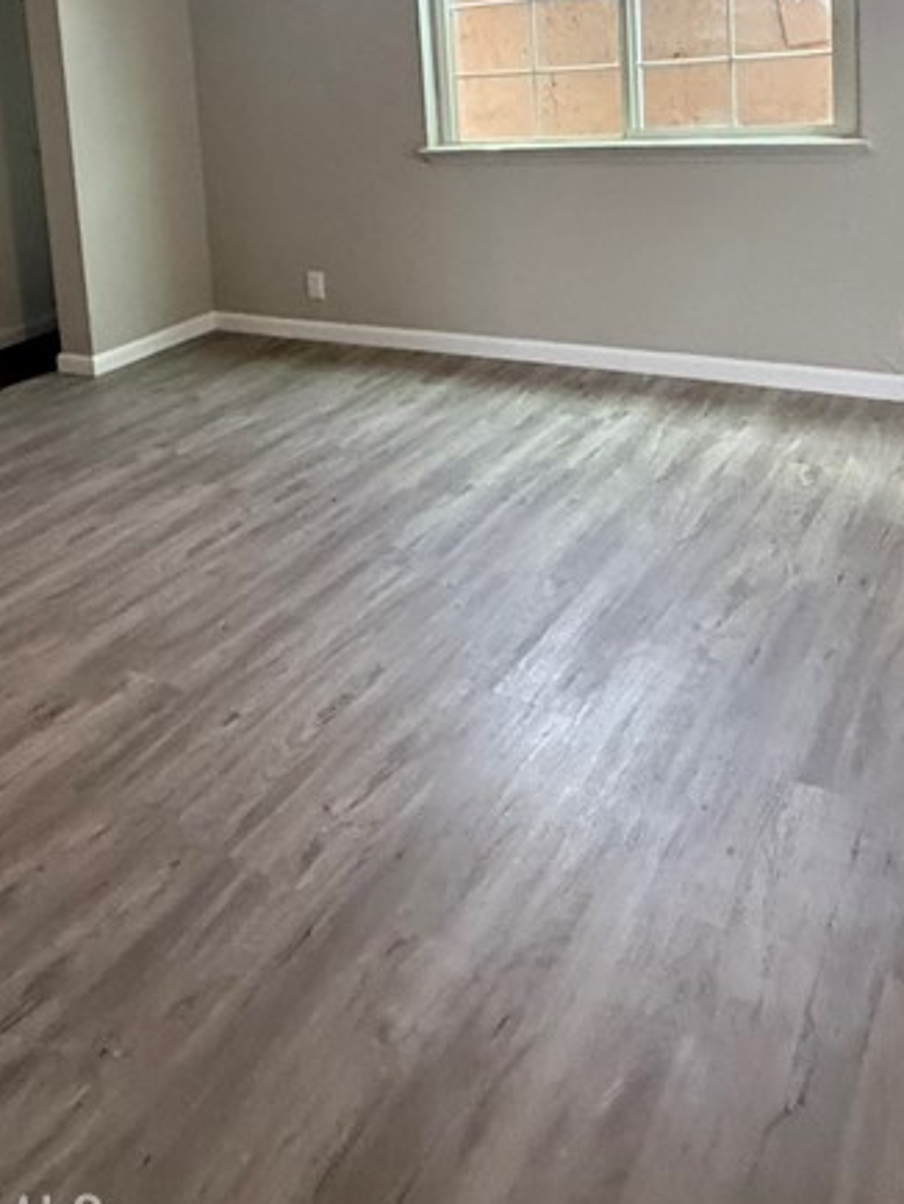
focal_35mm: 33
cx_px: 158
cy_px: 194
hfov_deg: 40.9
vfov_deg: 50.9
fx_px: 1148
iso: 500
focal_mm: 2.22
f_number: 2.2
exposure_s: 1/120
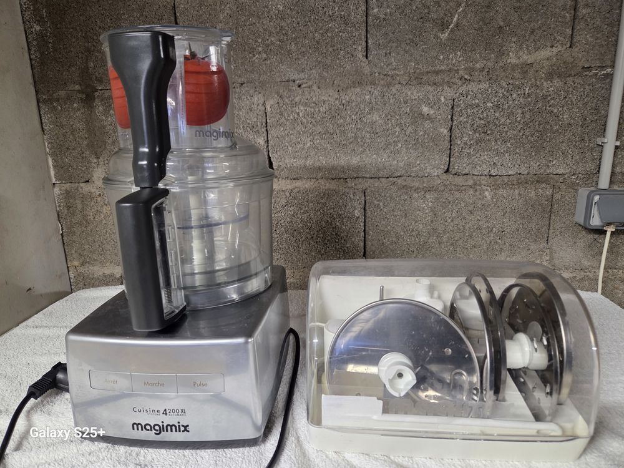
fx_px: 415
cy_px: 234
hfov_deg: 73.9
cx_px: 312
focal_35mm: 23
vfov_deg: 58.9
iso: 400
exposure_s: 1/100
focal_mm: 5.4
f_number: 1.8
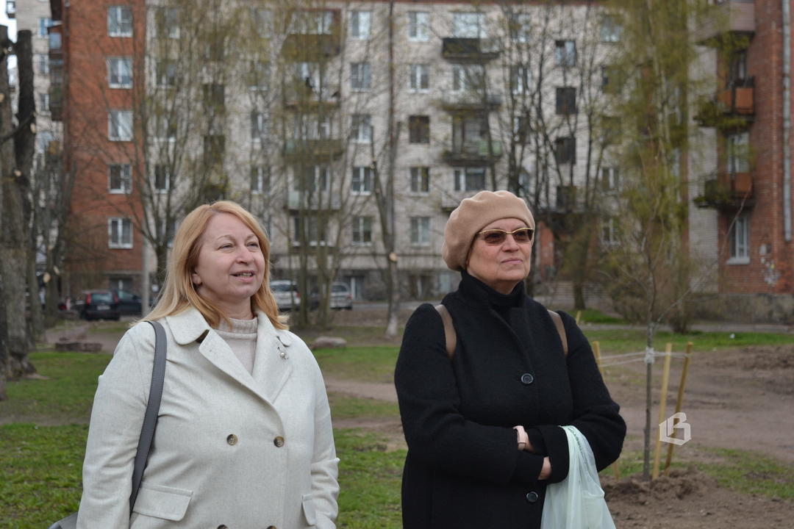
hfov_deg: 24.6
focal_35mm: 82
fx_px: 1819
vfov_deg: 16.6
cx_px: 397
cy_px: 264
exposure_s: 1/125
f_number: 5.6
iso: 160
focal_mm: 55
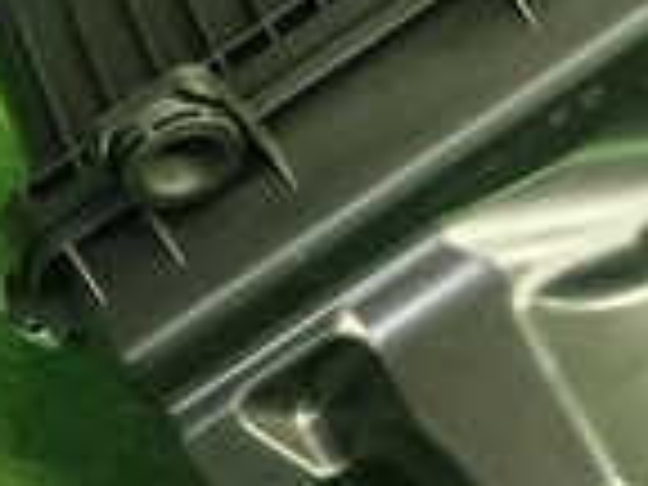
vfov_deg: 11.8
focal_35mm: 125
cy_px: 423
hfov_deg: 15.4
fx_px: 2340
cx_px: 711
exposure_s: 1/30
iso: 320
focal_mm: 5.4
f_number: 2.3
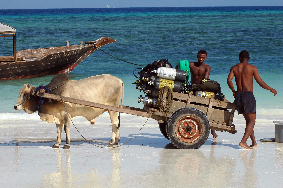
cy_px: 94
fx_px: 942
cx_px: 142
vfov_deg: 11.4
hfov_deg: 17.1
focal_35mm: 120
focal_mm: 80
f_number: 10
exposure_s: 1/320
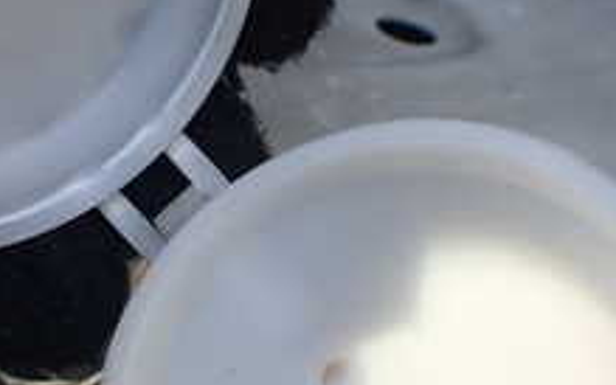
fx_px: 1461
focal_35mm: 87
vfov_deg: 15.0
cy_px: 214
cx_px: 203
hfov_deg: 23.7
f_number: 3.2
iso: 100
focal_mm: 5.4
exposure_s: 1/125
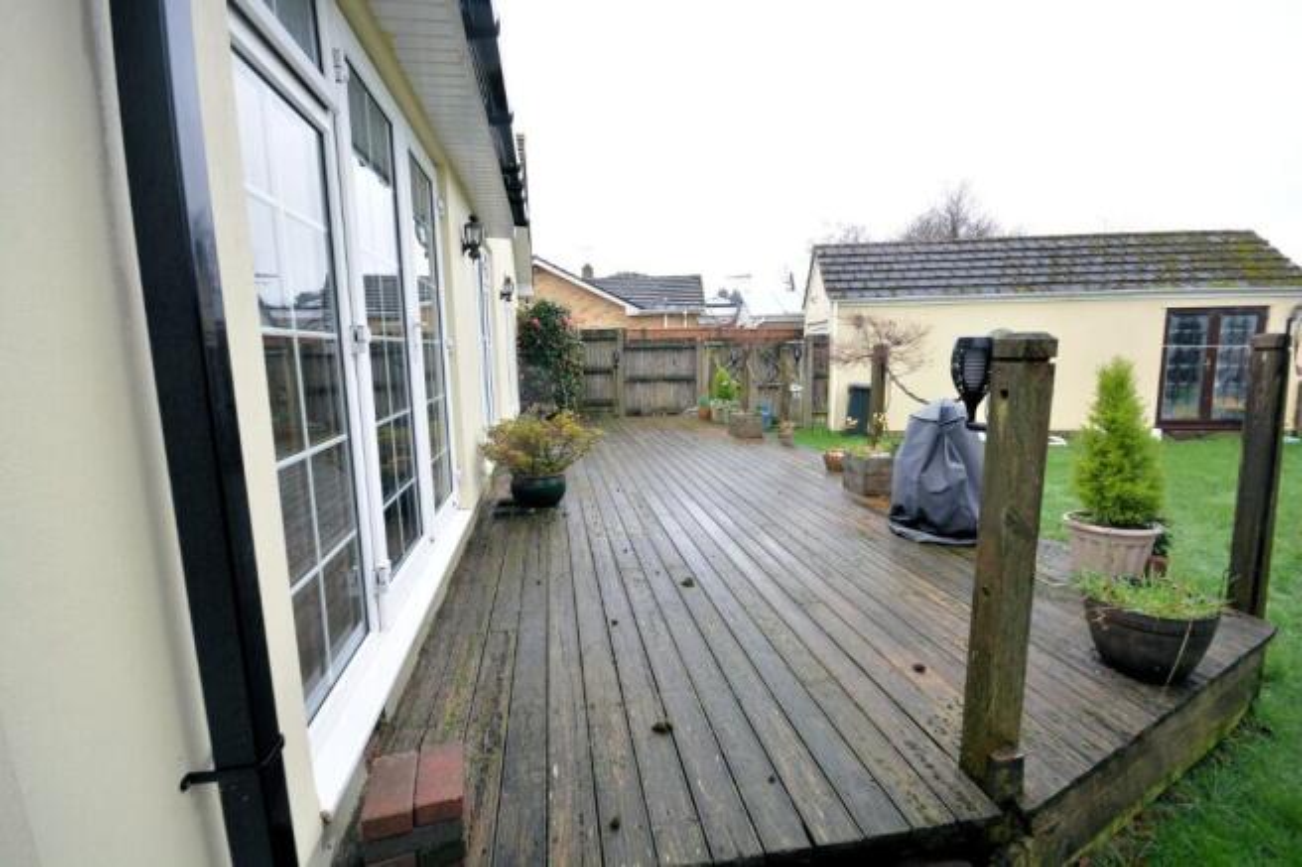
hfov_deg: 100.4
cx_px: 651
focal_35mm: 15
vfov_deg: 77.3
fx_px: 542
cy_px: 434
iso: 400
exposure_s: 1/25
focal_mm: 10
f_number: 8
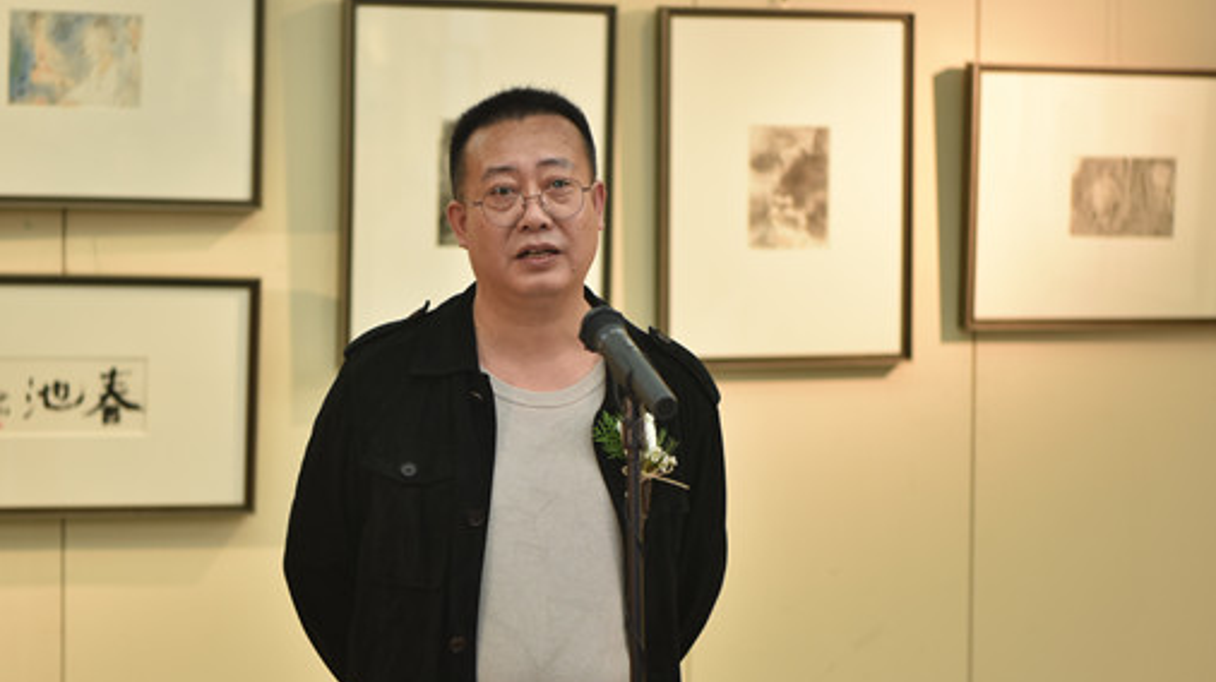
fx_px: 2804
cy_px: 346
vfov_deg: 13.9
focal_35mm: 87
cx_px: 526
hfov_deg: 24.5
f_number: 2.8
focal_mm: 70
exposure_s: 1/160
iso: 400
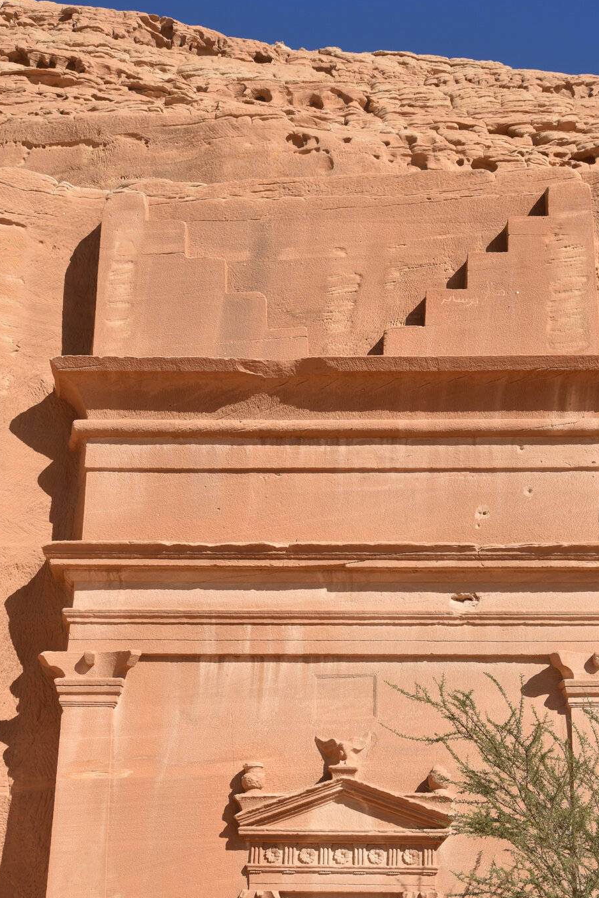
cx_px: 353
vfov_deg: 29.4
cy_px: 600
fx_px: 1695
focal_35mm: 68
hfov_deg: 20.0
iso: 200
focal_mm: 48
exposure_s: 1/400
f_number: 10
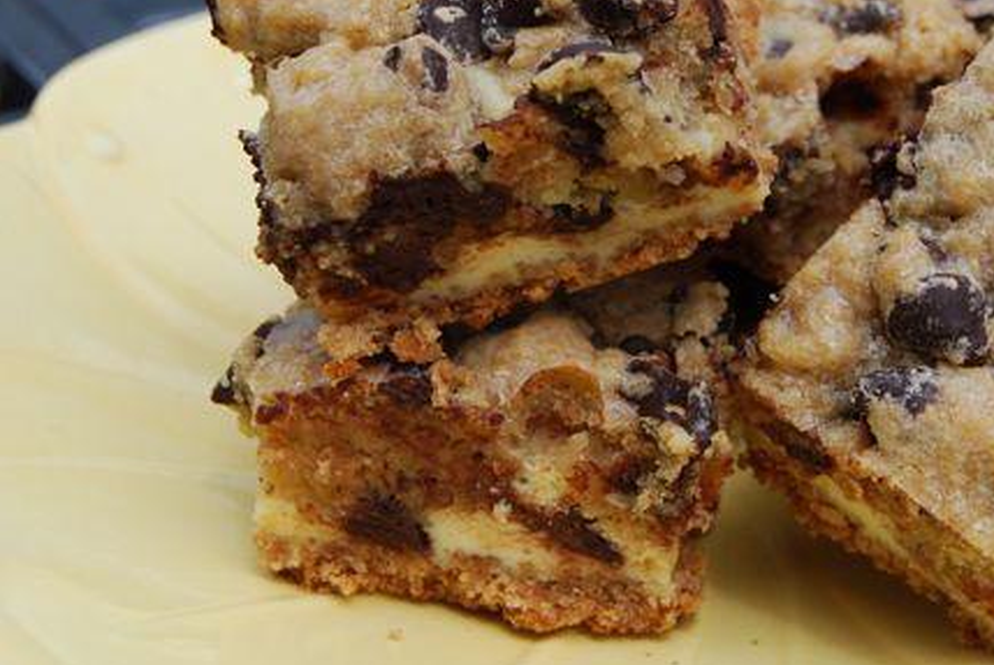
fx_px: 2349
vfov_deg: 16.1
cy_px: 248
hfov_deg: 23.8
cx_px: 665
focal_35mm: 85
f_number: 9
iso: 100
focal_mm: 38
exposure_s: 1/320
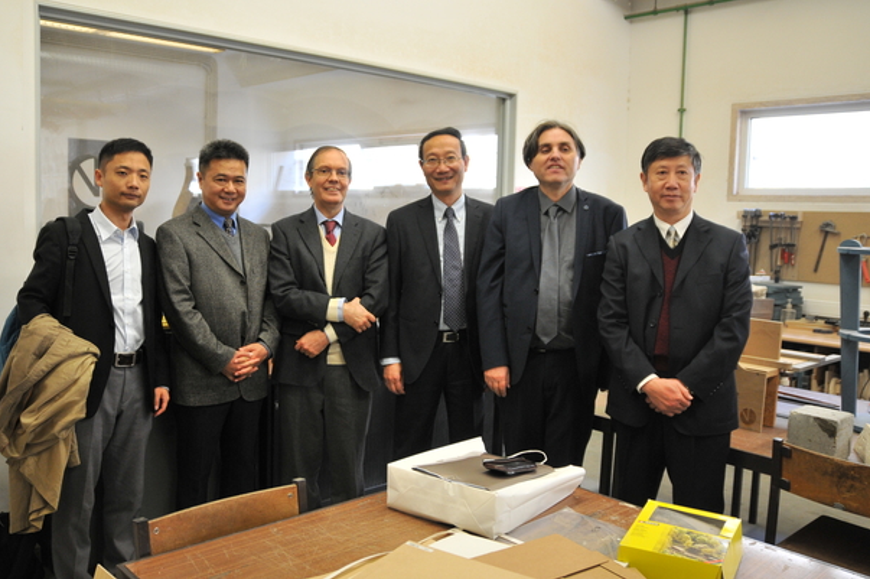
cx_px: 398
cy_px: 272
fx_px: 714
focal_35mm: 30
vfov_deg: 44.1
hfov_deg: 62.6
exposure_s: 1/125
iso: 640
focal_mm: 17
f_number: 2.8
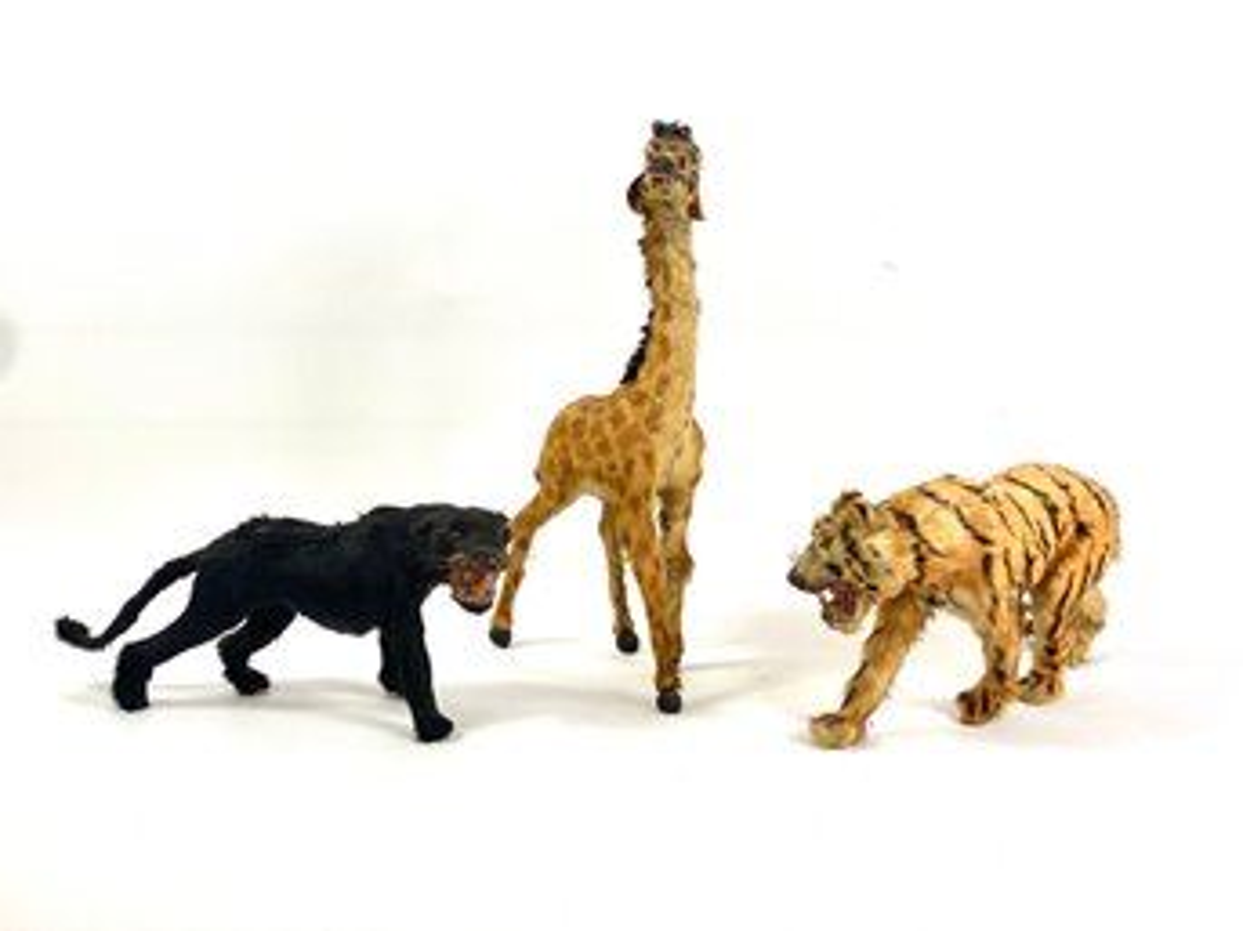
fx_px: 1867
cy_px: 466
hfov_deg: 36.8
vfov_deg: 28.0
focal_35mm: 52
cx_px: 622
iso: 20
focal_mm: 6
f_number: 2
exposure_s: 1/120
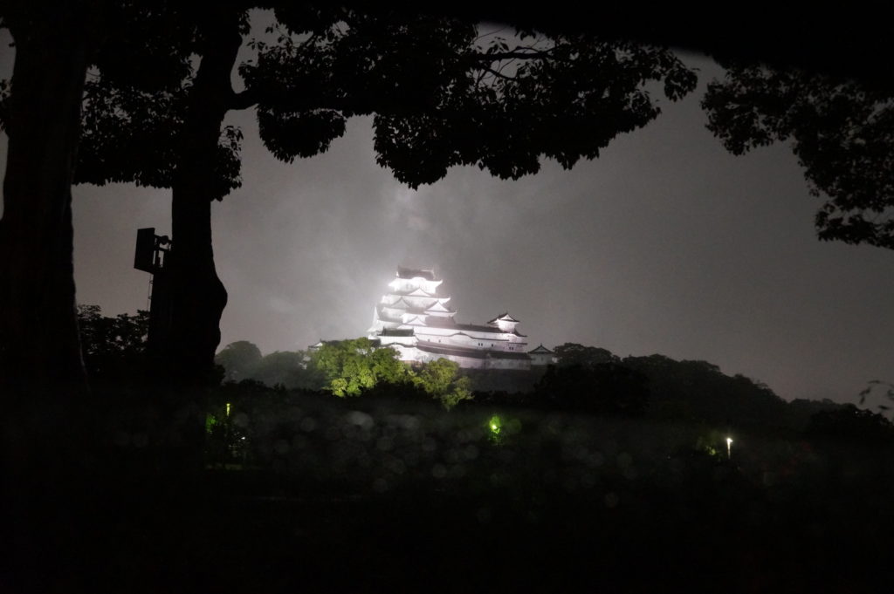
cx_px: 447
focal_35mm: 36
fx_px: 893
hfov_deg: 53.2
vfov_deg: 36.8
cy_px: 297
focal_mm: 24
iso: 3200
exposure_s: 1/8
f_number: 4
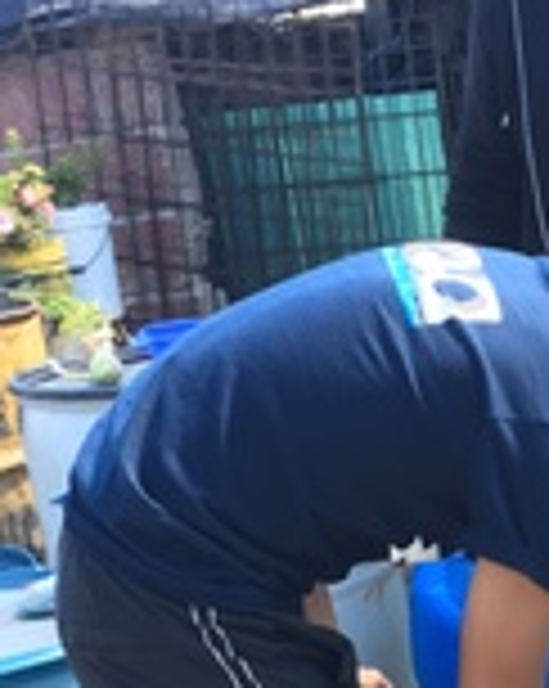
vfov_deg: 20.3
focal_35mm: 89
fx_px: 1811
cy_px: 805
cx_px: 666
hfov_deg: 16.5
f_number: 2.2
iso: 40
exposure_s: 1/120
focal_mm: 4.15
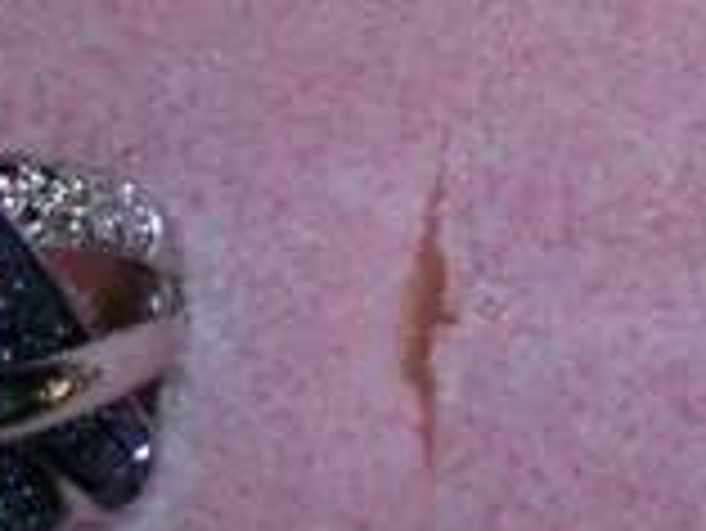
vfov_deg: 11.0
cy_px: -351
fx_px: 2613
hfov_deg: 15.0
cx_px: 807
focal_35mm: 128
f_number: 11.5
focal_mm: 4.6
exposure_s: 1/30
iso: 100
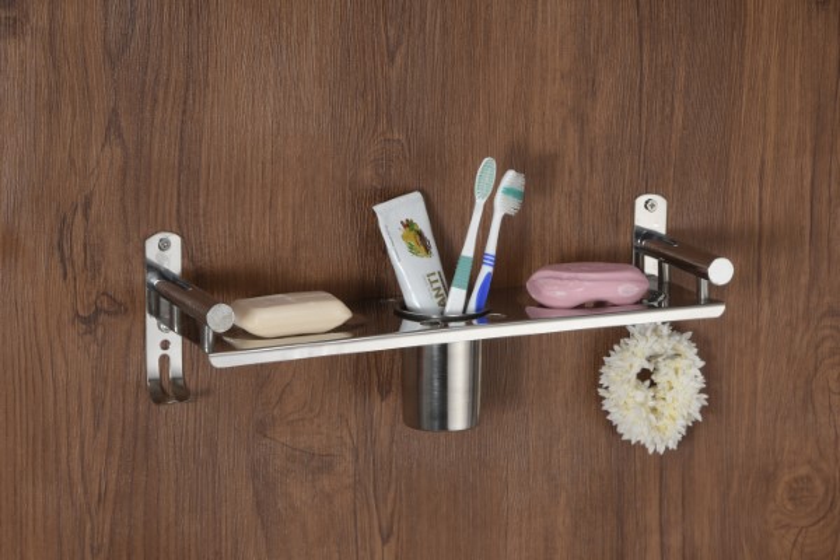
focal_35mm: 168
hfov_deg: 12.2
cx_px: 420
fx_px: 3920
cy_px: 280
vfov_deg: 8.2
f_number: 13
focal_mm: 112
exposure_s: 1/25
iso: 160
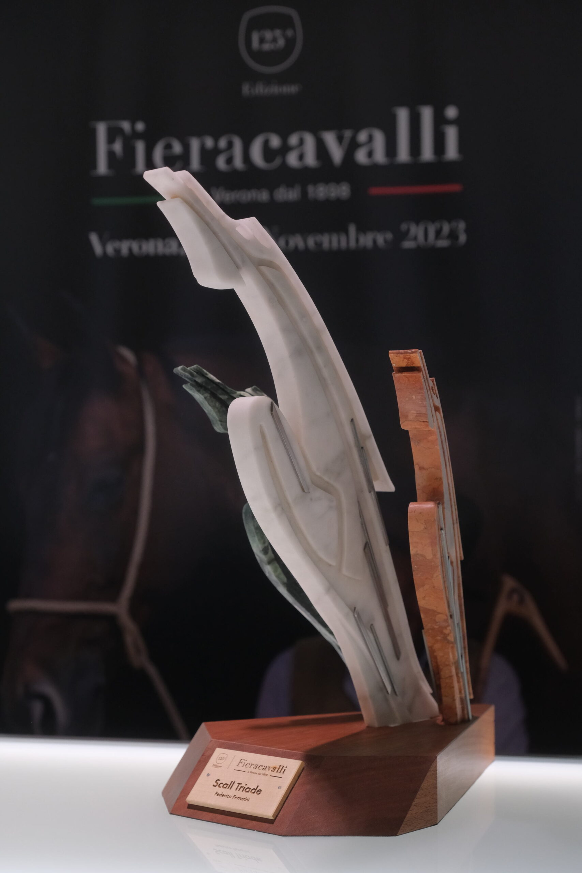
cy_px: 436
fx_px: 1649
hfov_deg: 20.0
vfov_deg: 29.7
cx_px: 291
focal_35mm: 68
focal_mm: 45.5
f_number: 4.5
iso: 1600
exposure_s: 1/125
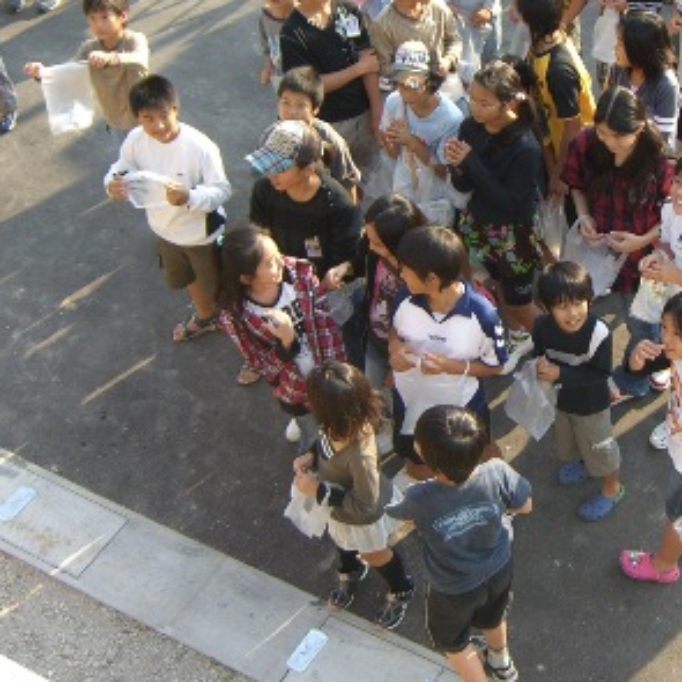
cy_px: 223
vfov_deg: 25.9
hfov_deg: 25.7
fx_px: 1471
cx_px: 532
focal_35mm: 66
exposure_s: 1/200
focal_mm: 7.9
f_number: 2.8
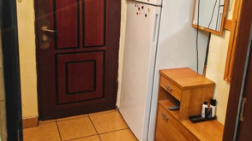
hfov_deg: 50.5
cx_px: 126
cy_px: 40
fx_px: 267
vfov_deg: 29.3
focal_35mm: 40
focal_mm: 7.62
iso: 800
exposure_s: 1/33
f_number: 1.6
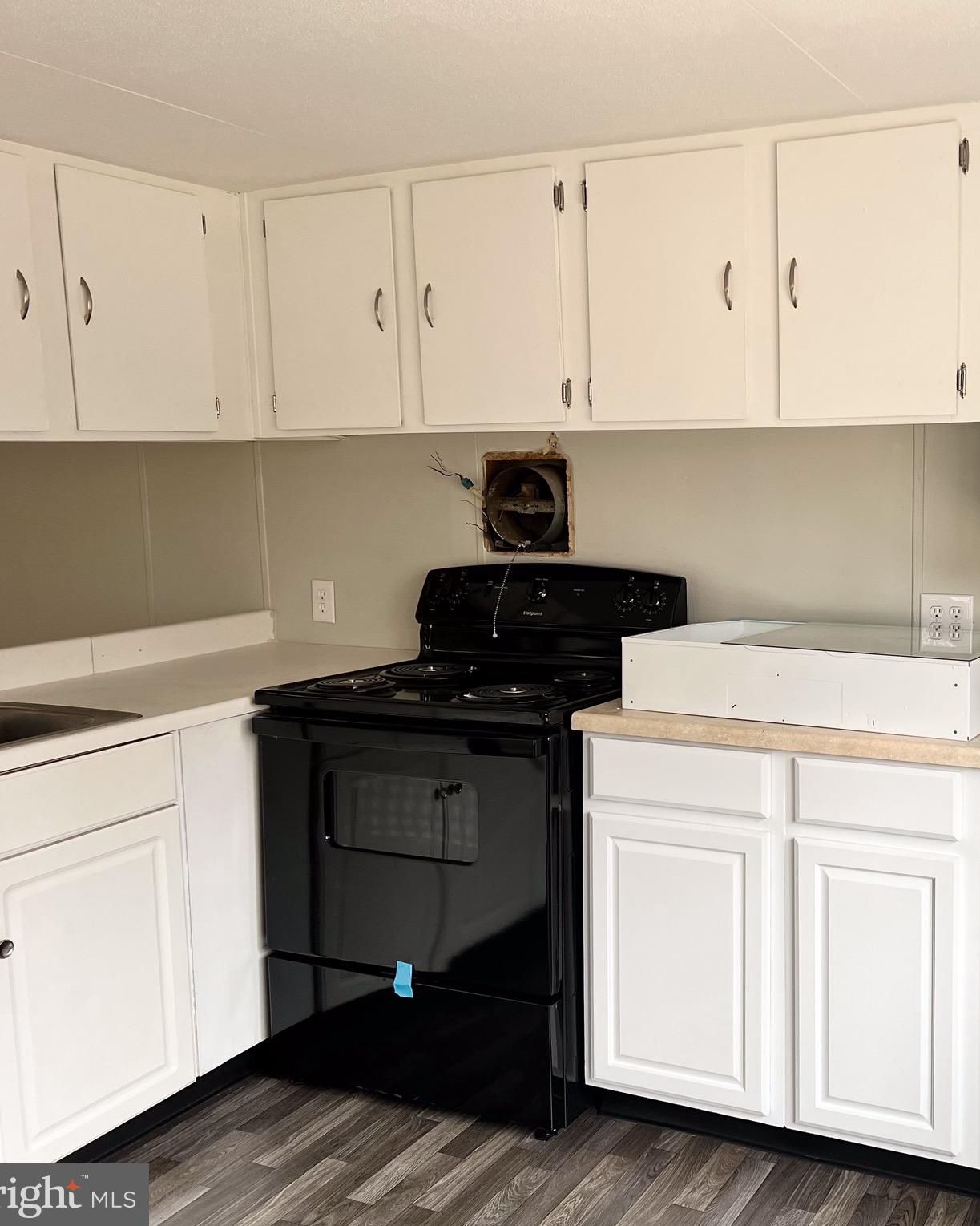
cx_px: 769
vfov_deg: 52.8
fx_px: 1233
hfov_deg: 41.7
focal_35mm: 34
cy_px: 613
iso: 125
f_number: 1.5
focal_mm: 5.7
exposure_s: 1/105
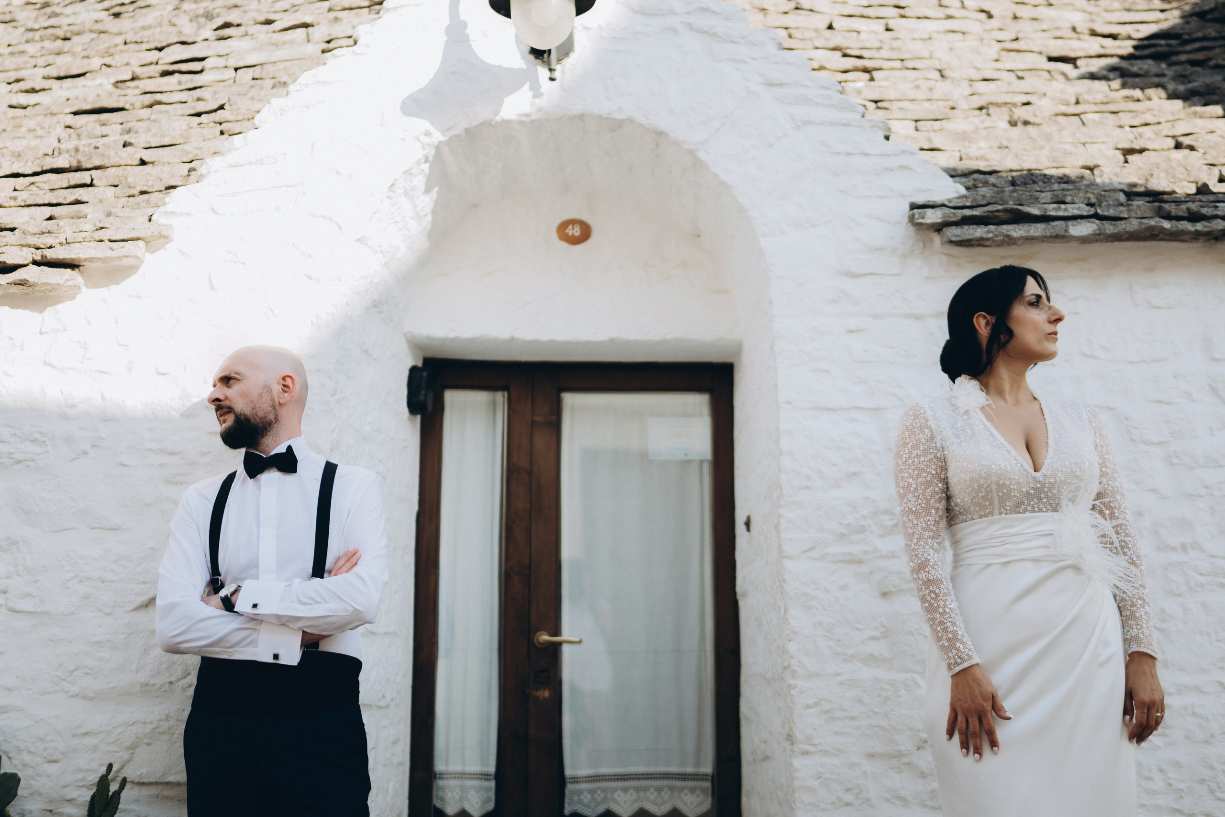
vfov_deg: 37.9
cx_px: 612
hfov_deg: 54.4
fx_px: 1191
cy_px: 408
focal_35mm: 35
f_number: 1.4
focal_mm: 35
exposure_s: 1/1600
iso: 100
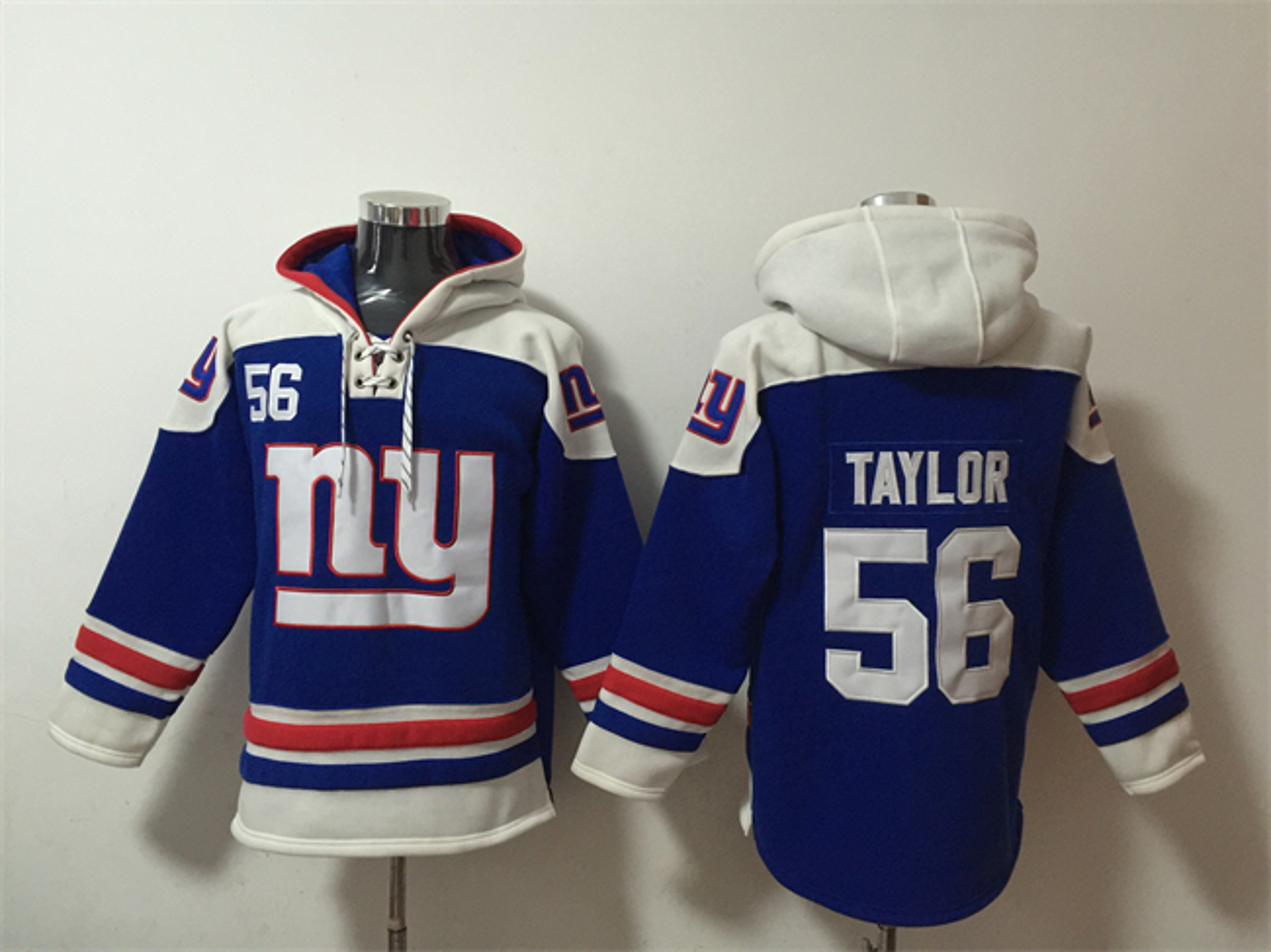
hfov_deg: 61.7
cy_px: 476
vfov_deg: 48.2
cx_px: 636
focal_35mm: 29
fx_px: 1064
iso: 125
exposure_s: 1/8
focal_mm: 4.15
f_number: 2.2
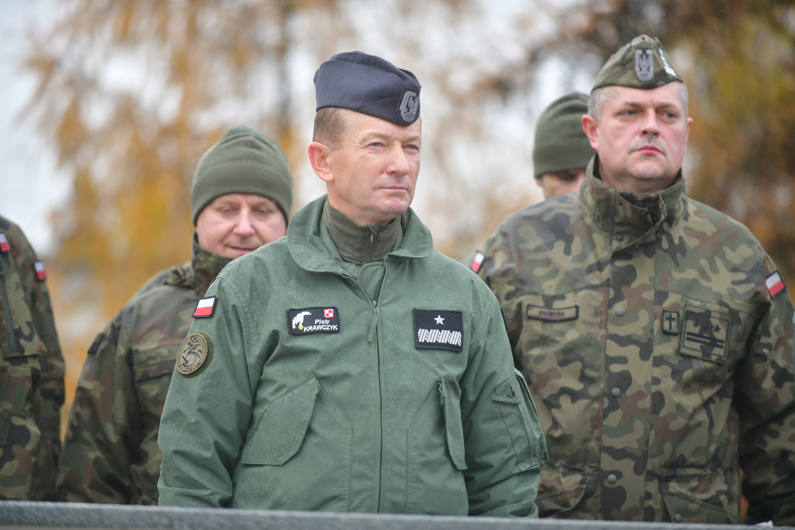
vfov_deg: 6.9
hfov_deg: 10.3
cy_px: 265
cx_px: 398
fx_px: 4416
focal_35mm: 200
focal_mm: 200
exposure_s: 1/200
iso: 110
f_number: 2.8
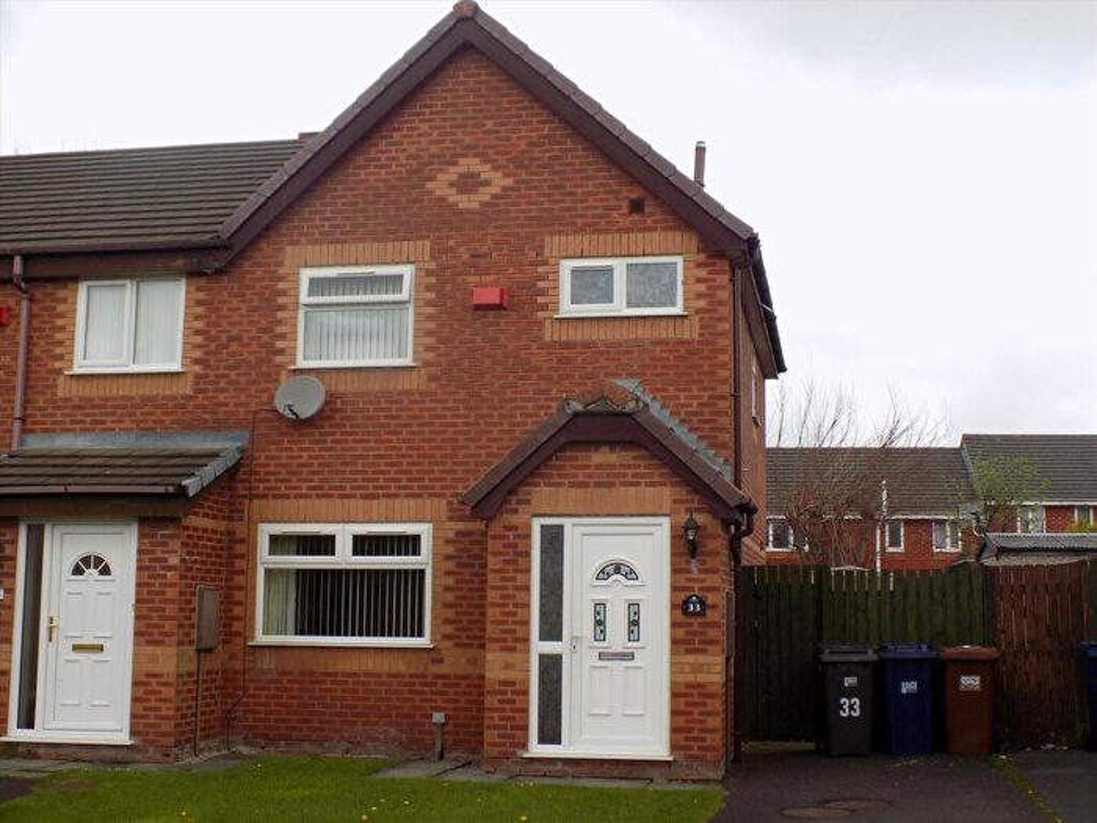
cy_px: 412
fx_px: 1458
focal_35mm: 46
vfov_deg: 31.5
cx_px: 548
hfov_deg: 41.2
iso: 80
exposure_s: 1/400
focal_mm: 8.1
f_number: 3.7
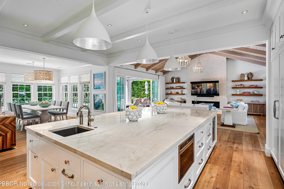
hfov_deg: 93.3
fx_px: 134
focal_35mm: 17
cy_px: 92
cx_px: 140
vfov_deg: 70.4
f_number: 9
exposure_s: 1/5
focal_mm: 16
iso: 500
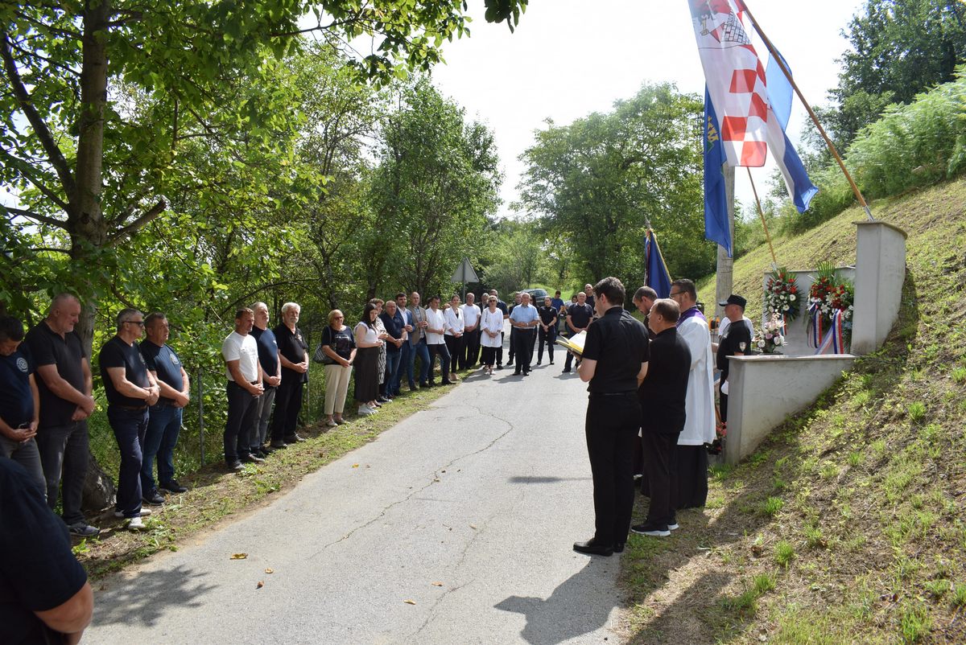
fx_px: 725
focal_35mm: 27
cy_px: 322
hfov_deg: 67.3
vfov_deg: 48.0
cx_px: 483
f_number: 10
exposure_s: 1/400
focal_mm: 18
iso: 200
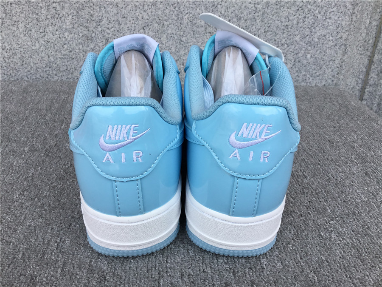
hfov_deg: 58.4
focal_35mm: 31
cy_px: 144
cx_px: 191
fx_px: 342
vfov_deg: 45.4
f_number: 2.4
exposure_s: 1/566
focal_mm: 3.3
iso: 25
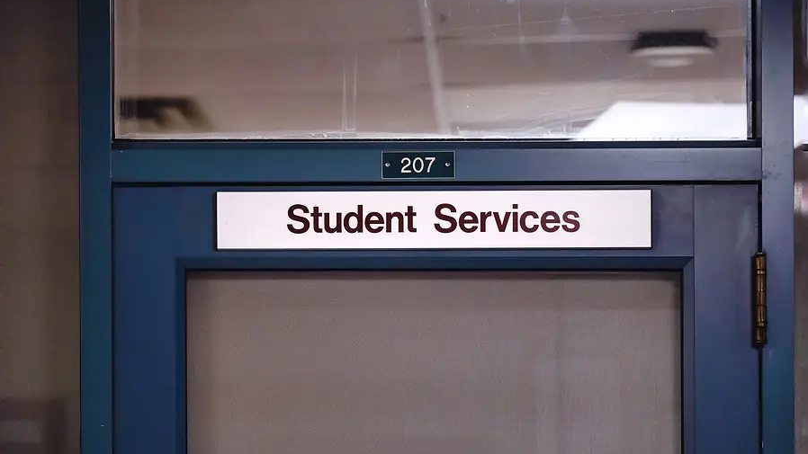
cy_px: 236
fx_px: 2699
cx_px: 404
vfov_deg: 9.6
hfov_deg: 17.0
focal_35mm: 126
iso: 2500
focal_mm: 120
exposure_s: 1/200
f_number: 4
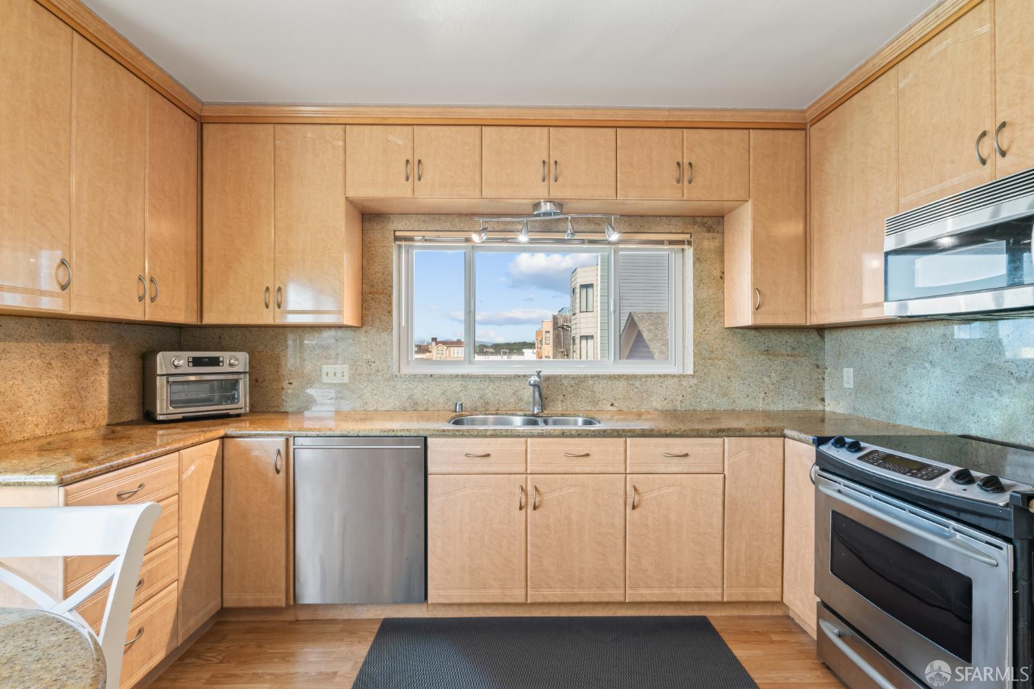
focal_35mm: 16
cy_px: 344
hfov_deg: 96.7
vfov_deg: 73.7
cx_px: 517
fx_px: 460
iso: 400
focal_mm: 16
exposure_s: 1/4
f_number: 16
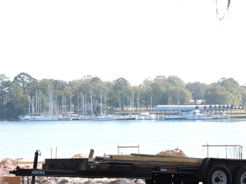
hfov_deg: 13.6
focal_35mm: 145
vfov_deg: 10.2
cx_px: 123
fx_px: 1030
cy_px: 92
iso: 100
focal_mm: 25.9
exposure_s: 1/60
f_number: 7.7
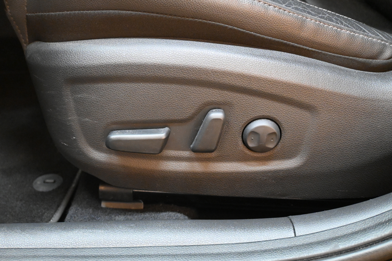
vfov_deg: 35.5
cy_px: 130
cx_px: 196
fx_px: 408
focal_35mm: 38
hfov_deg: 51.3
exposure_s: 1/40
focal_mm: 25
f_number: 4.2
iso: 6400
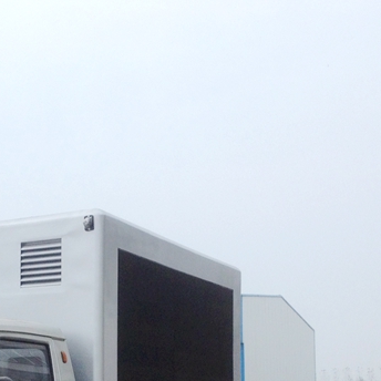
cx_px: 54
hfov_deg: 21.0
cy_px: 363
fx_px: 1009
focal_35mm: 81
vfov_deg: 20.8
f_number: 2.4
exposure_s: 1/294
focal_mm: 4.28
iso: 50
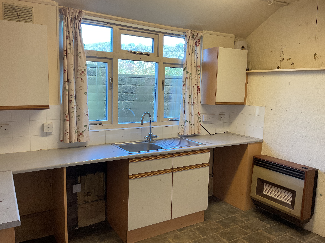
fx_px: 272
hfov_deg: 61.7
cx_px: 162
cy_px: 122
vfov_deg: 48.2
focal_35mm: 29
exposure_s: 1/100
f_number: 1.8
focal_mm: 3
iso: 64
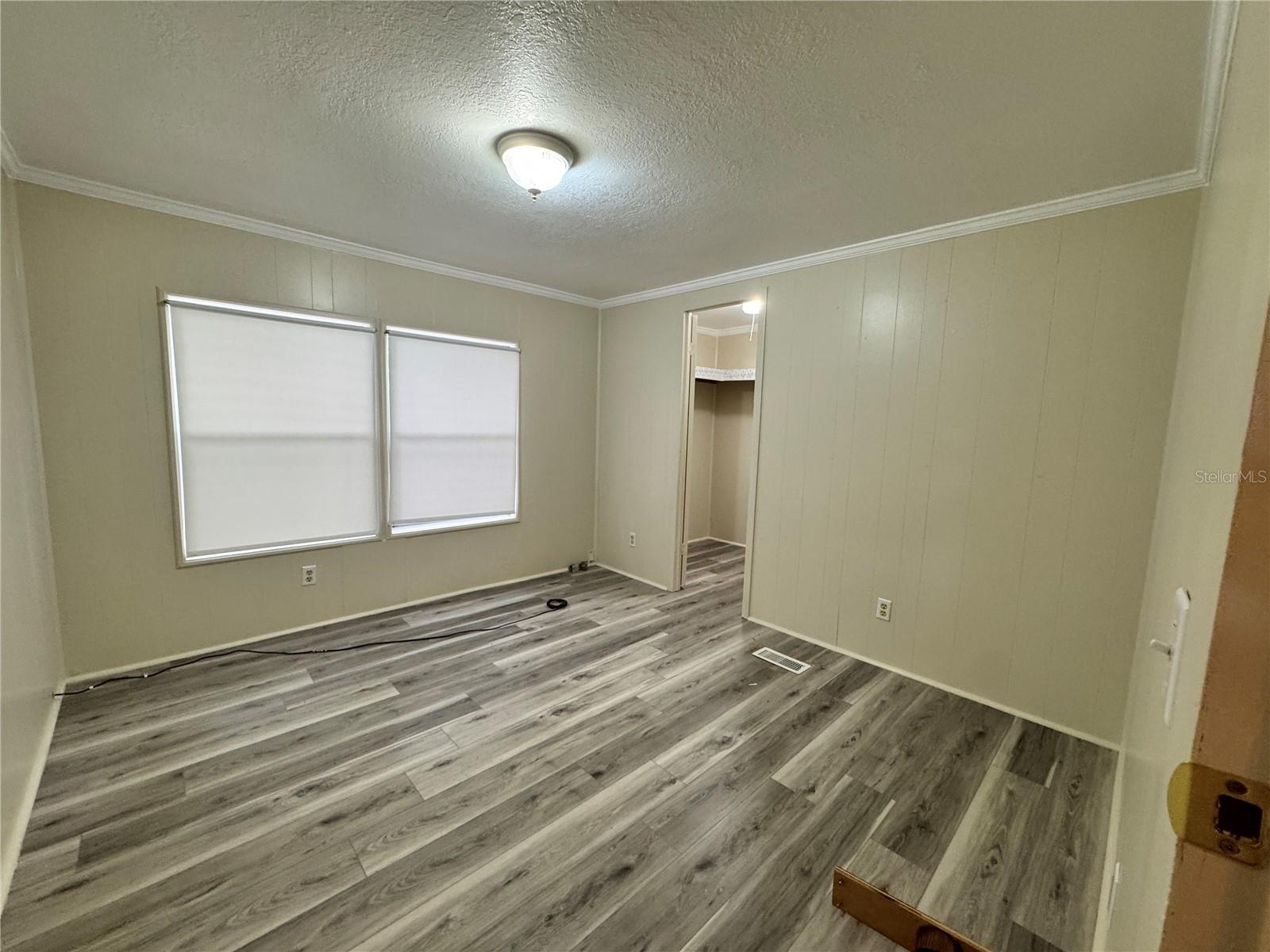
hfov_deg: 102.1
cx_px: 635
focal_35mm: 14
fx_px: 514
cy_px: 476
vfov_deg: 85.7
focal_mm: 2.22
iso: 250
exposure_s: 1/60
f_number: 2.2
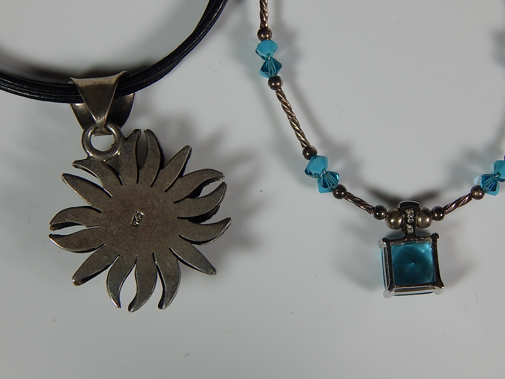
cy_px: 191
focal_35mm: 94
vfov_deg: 15.7
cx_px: 252
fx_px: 1371
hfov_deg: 20.9
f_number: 4.4
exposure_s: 1/100
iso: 125
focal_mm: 16.6
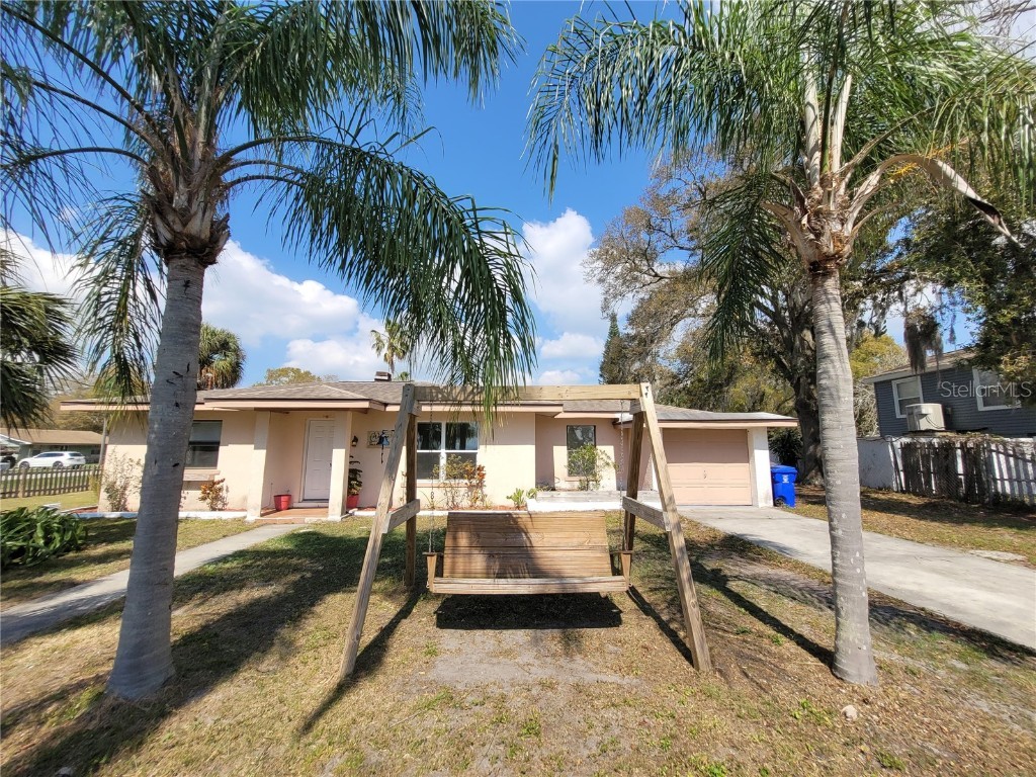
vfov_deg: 89.9
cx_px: 518
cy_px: 388
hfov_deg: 106.2
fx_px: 389
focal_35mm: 13
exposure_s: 1/1179
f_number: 2.2
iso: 40
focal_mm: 1.74
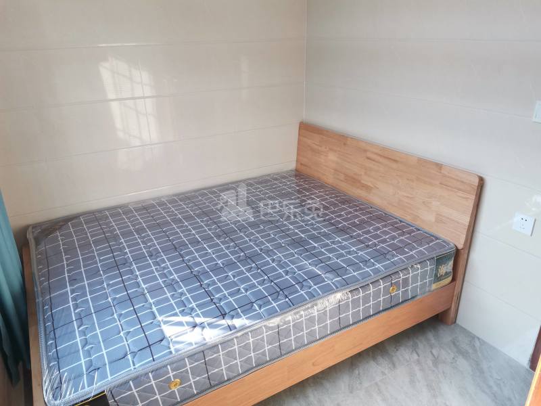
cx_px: 270
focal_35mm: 26
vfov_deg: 53.1
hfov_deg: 67.3
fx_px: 406
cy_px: 203
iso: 80
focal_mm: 4.75
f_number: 1.8
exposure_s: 1/100
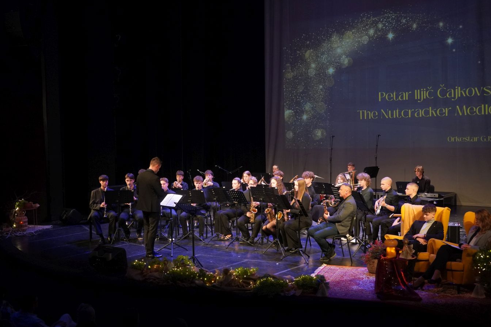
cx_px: 248
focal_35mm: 43
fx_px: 581
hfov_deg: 45.8
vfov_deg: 31.4
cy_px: 178
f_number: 3.2
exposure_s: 1/100
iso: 1600
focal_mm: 25.7
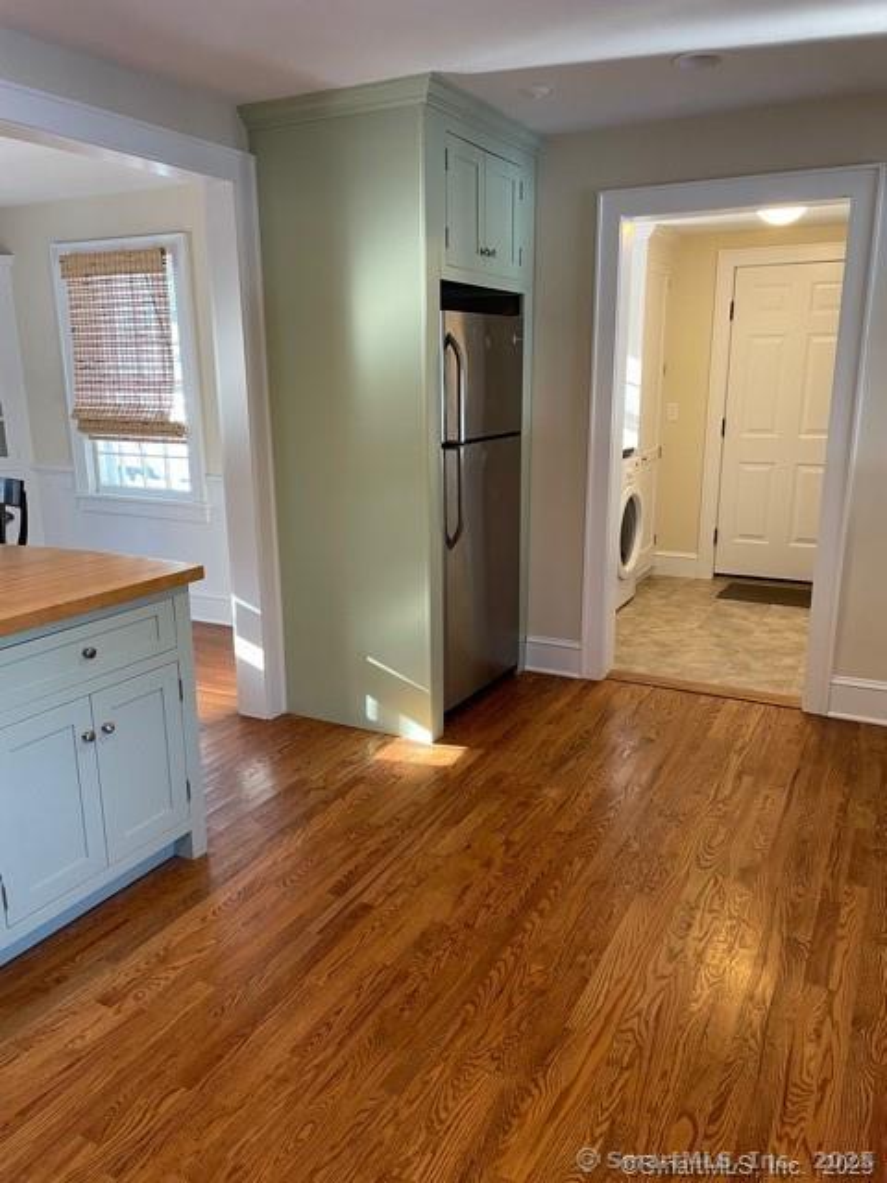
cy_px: 592
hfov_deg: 53.1
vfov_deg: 67.3
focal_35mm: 26
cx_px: 444
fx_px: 888
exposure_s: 1/60
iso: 80
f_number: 1.6
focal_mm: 4.2
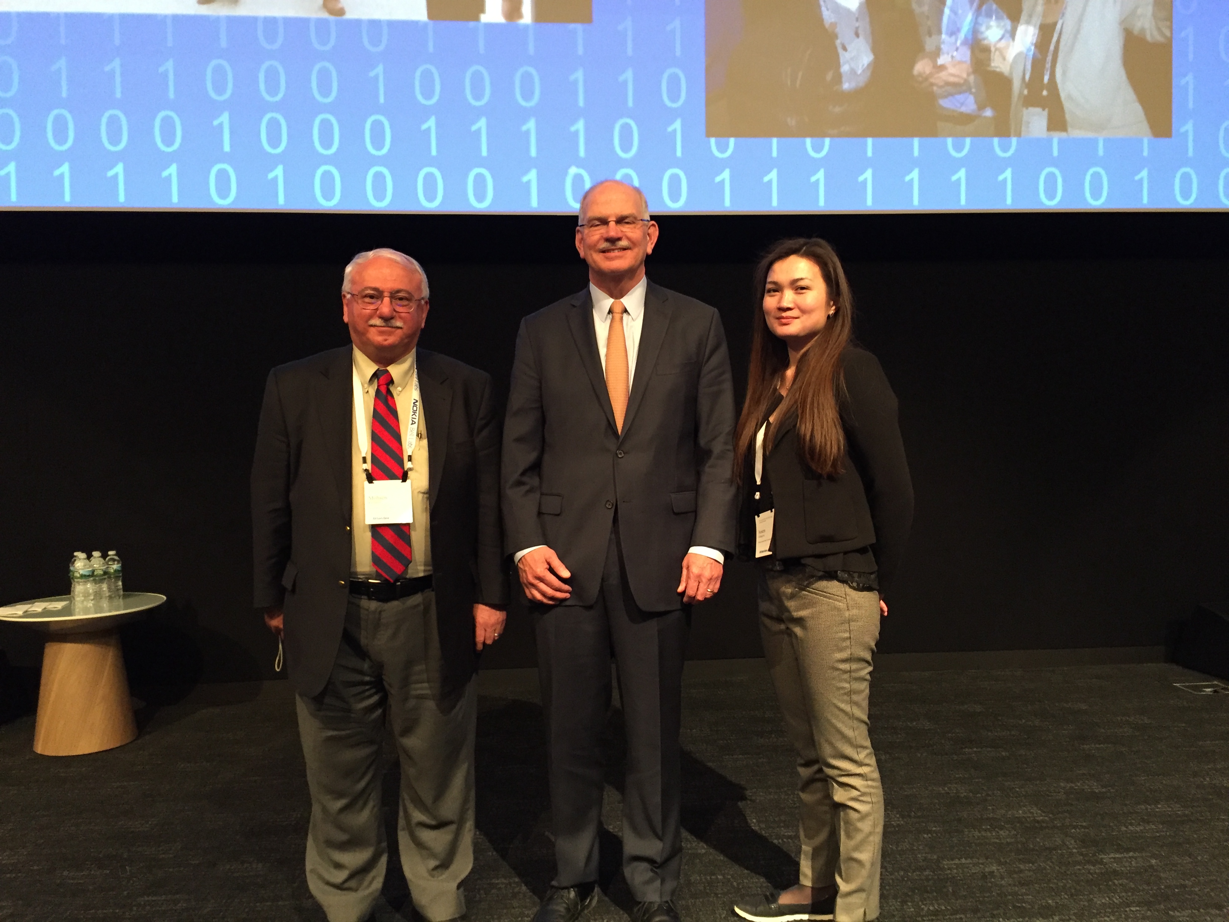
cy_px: 461
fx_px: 1030
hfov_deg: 61.7
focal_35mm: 29
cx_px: 614
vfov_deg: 48.2
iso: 200
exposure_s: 1/30
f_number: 2.2
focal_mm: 4.15
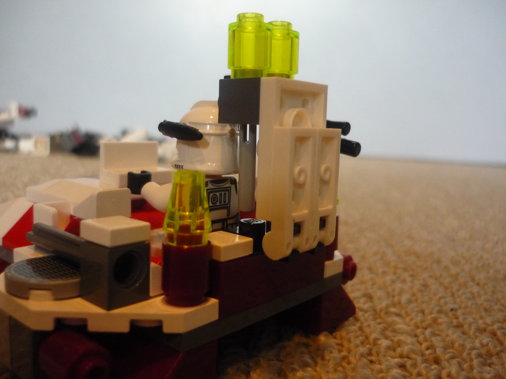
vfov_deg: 42.9
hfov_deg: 55.4
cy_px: 190
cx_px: 253
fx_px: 482
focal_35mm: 33
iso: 400
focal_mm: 5.5
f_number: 2.8
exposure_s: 1/30
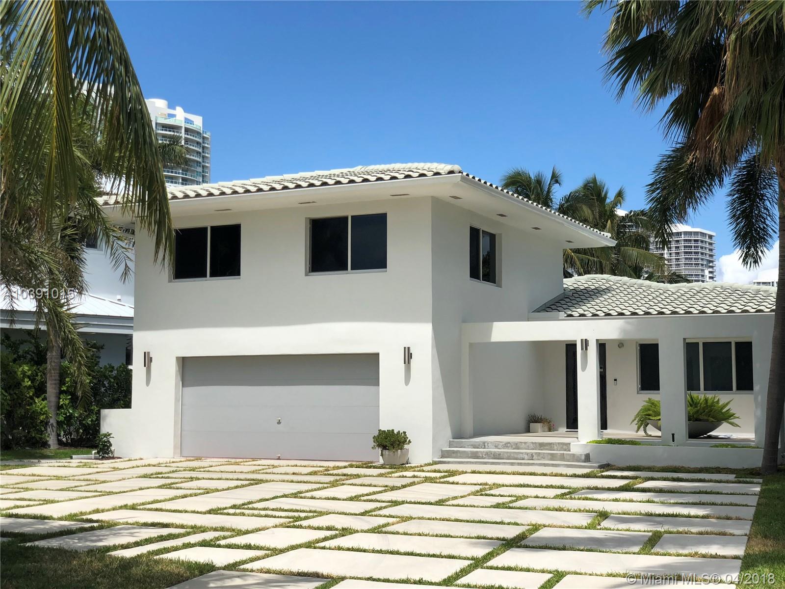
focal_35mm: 52
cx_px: 392
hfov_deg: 36.8
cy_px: 294
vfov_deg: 28.0
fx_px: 1179
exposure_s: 1/1621
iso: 16
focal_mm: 6
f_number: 2.4
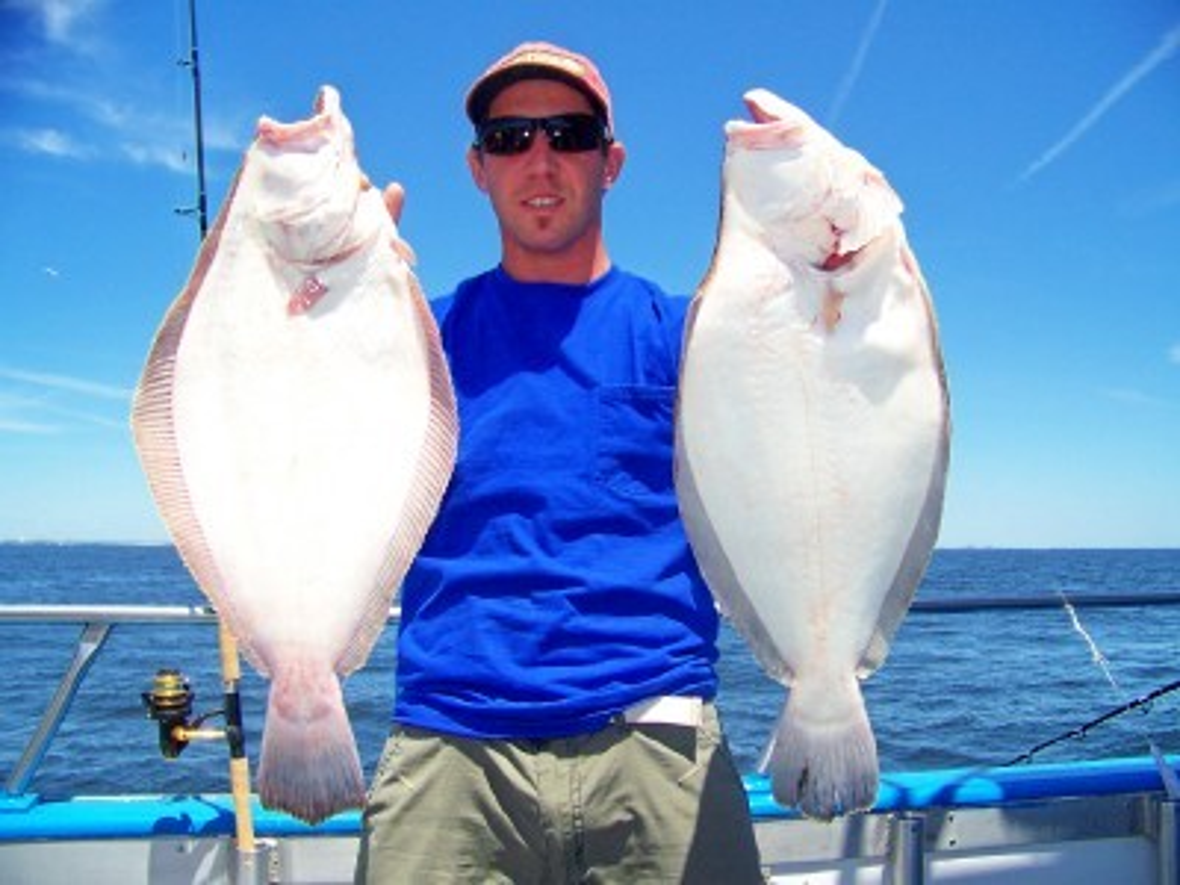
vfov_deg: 39.7
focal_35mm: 36
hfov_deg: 51.4
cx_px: 590
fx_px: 1227
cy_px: 442
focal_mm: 5.85
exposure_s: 1/800
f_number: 2.8
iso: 64
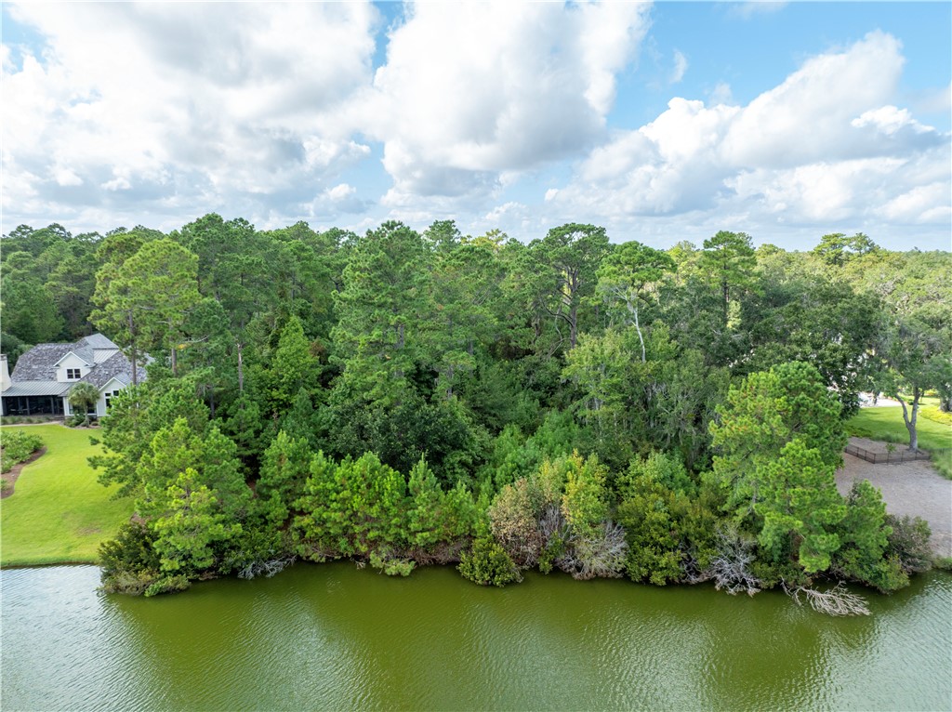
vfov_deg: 56.7
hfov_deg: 71.6
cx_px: 476
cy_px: 356
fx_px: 659
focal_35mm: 24
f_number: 2.8
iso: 400
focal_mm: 12.29
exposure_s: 1/120
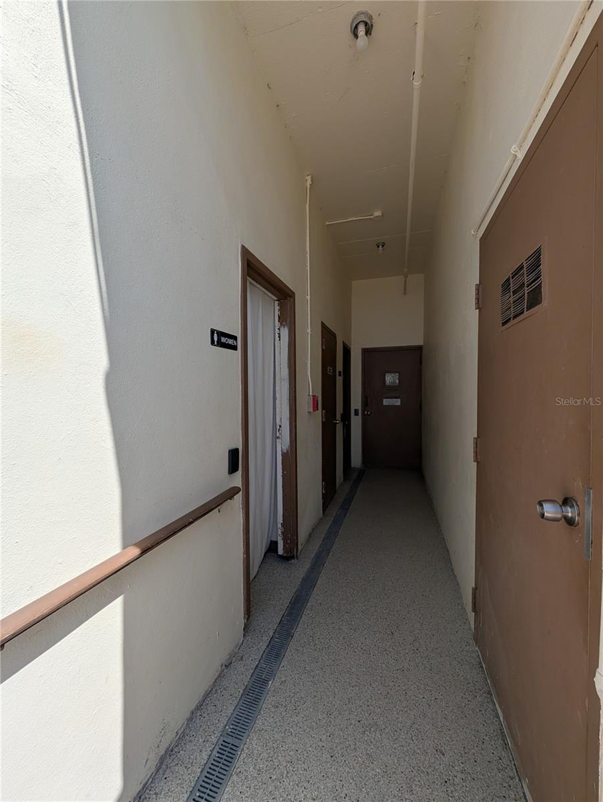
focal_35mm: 12
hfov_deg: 94.6
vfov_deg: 110.5
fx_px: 278
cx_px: 302
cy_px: 401
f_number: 1.7
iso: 52
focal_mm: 2.02
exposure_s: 1/3257
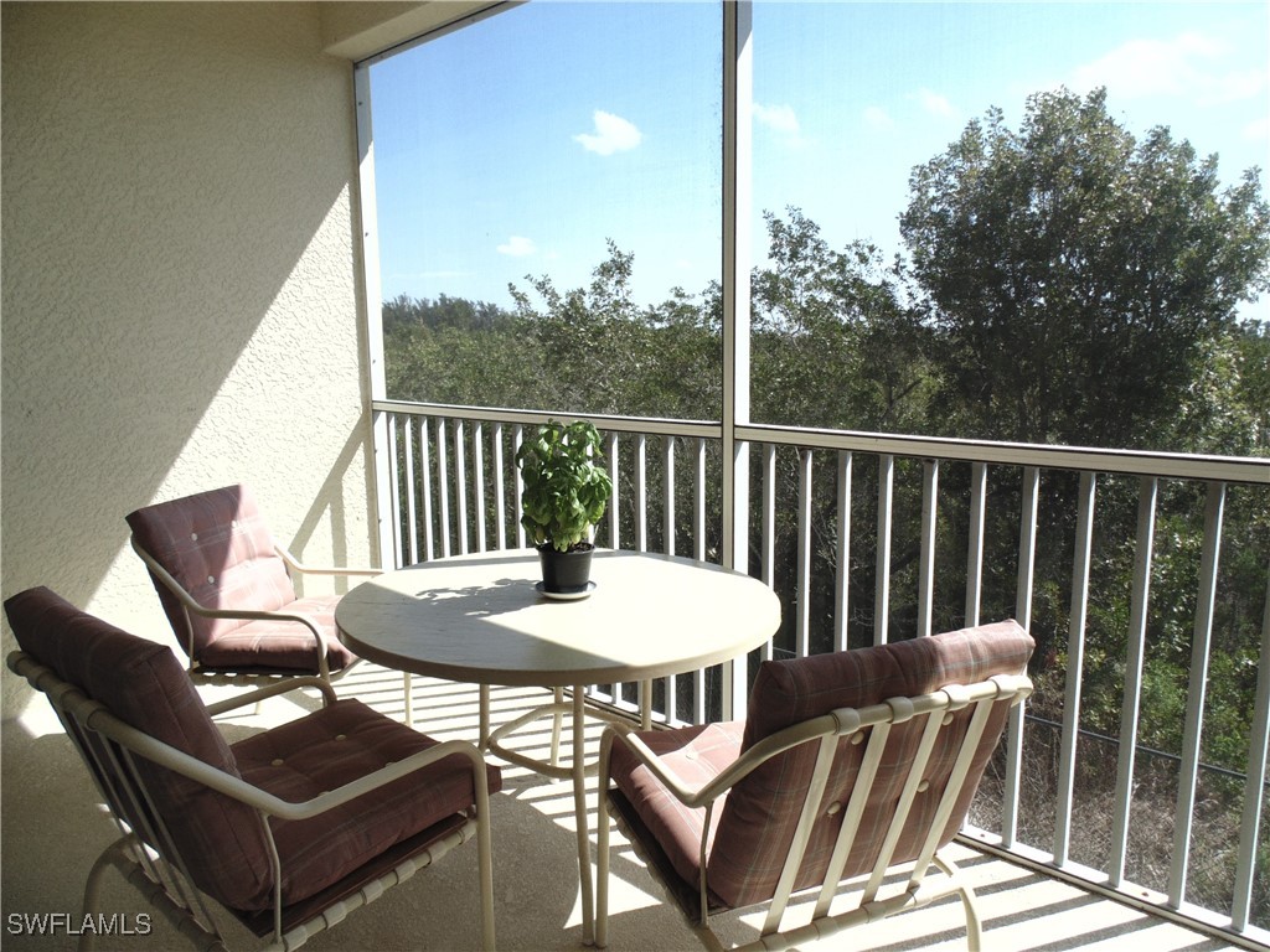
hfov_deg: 76.4
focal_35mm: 22
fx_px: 807
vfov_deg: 61.1
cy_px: 476
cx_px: 635
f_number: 3.1
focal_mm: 4
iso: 80
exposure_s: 1/640
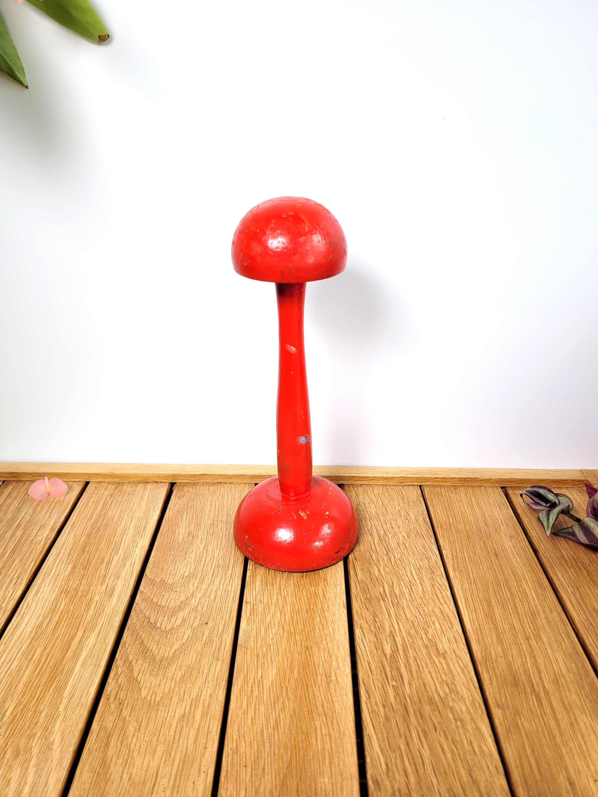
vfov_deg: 67.3
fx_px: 599
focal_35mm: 26
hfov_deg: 53.1
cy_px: 398
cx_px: 299
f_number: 1.8
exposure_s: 1/823
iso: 40
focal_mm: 5.4
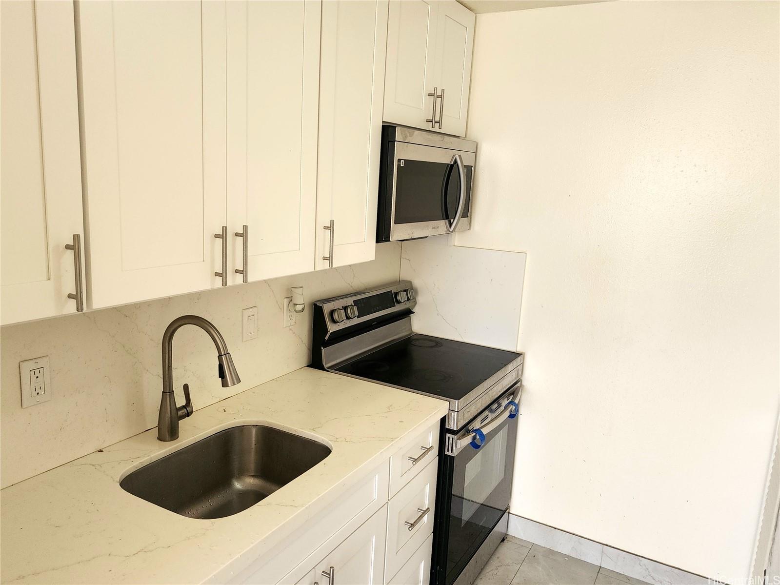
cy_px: 292
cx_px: 390
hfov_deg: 73.9
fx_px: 518
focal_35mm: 23
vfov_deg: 58.9
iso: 160
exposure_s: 1/120
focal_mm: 6.4
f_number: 1.8
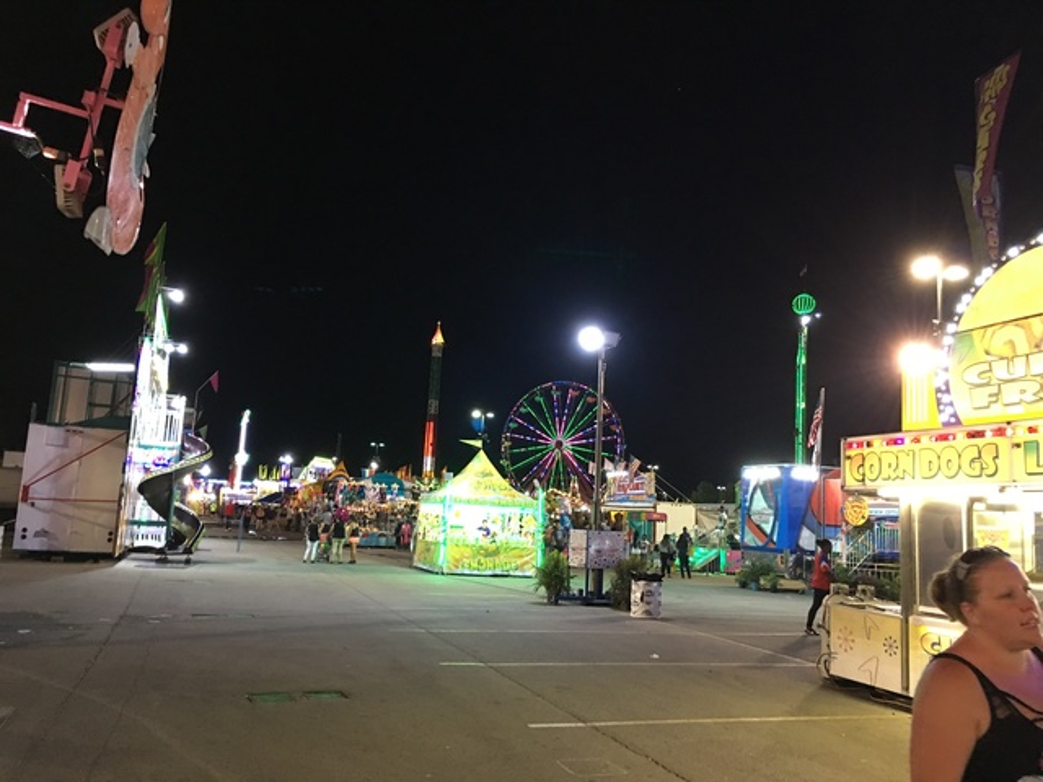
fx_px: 874
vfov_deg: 48.2
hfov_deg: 61.7
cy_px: 391
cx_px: 522
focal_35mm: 29
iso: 100
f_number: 2.2
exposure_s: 1/15
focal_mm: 4.15
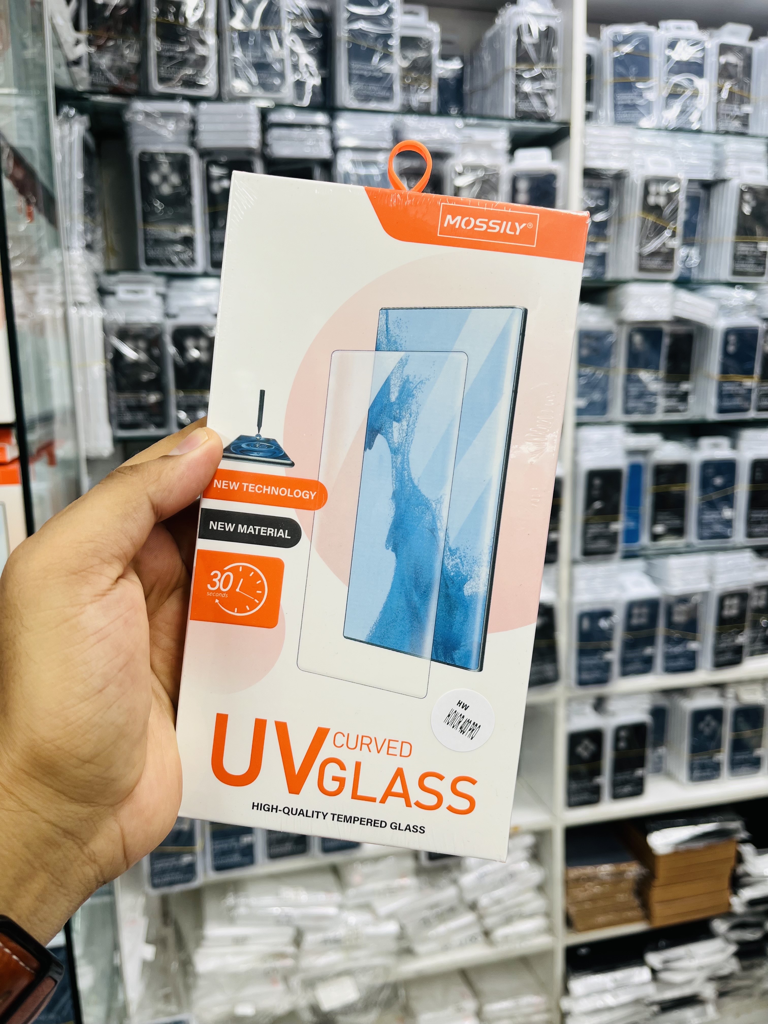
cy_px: 512
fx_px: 769
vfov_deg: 67.3
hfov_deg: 53.1
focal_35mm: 26
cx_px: 384
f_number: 1.6
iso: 32
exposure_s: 1/113
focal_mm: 5.1
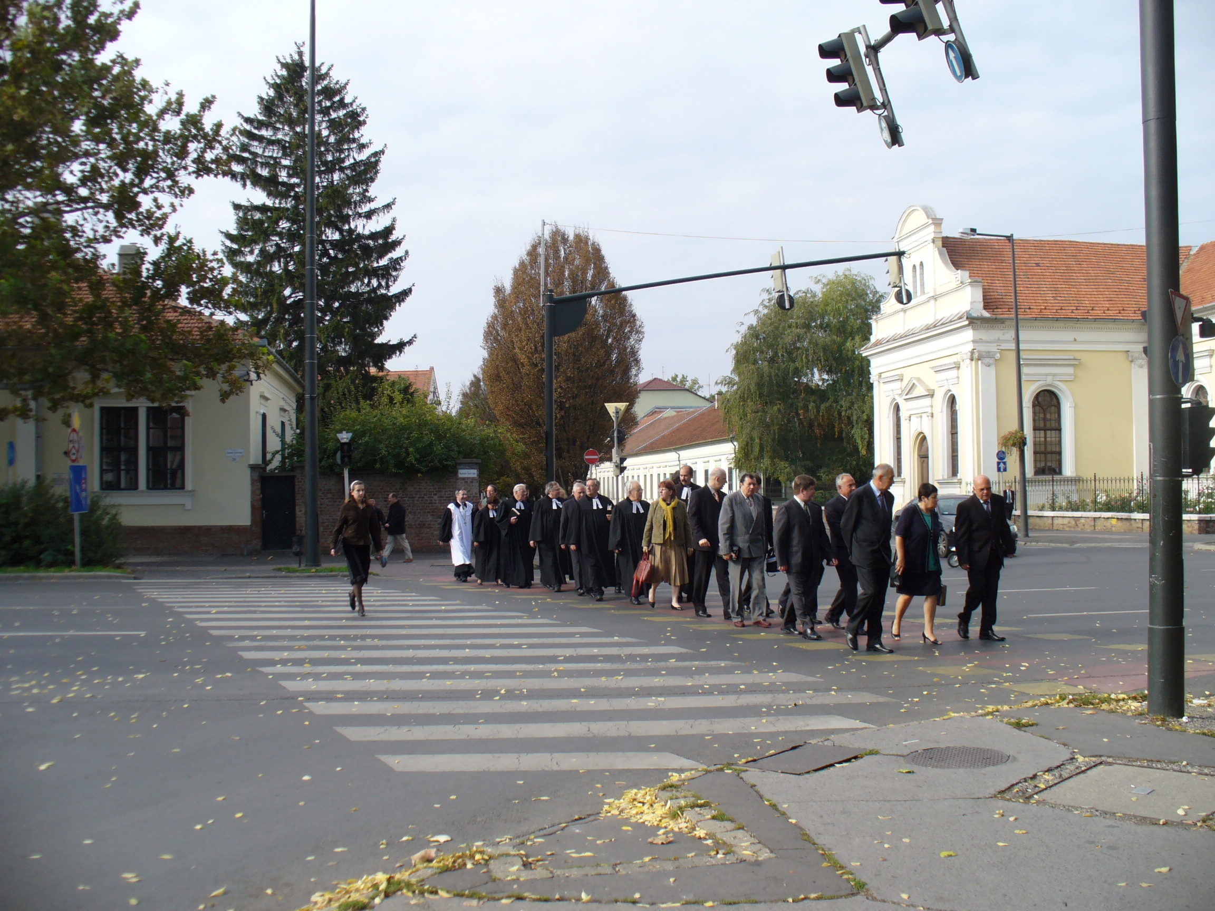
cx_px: 608
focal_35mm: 37
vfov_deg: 38.7
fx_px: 1299
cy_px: 456
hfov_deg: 50.1
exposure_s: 1/125
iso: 64
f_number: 5.6
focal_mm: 6.1
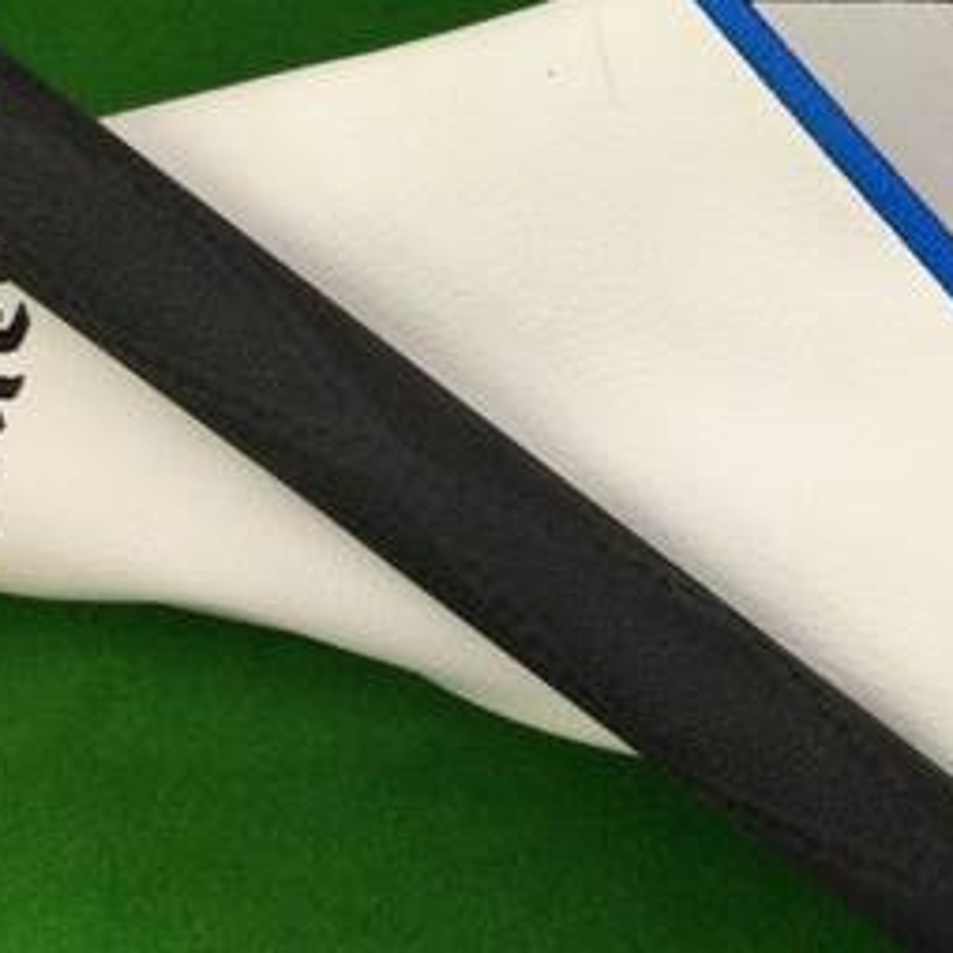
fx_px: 2149
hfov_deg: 24.7
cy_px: 476
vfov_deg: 25.0
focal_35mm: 69
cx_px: 728
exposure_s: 1/30
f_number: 2.4
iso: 32
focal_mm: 3.3
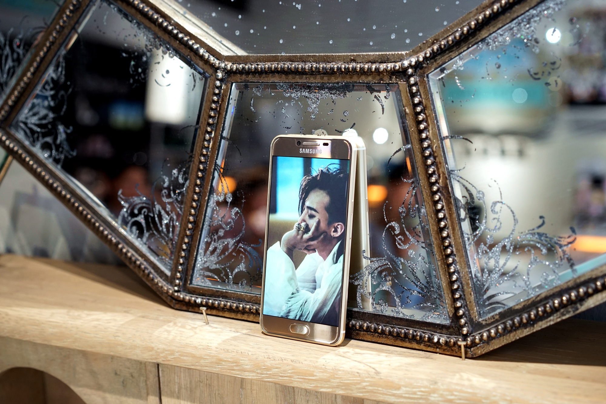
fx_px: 926
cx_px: 303
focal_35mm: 55
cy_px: 202
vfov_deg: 24.6
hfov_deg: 36.2
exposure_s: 1/80
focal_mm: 55
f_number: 4.5
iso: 800
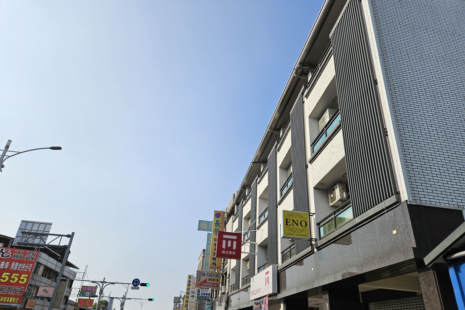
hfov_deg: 73.7
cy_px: 161
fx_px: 310
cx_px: 233
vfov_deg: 53.1
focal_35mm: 24
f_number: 1.8
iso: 25
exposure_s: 1/3647
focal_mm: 5.4
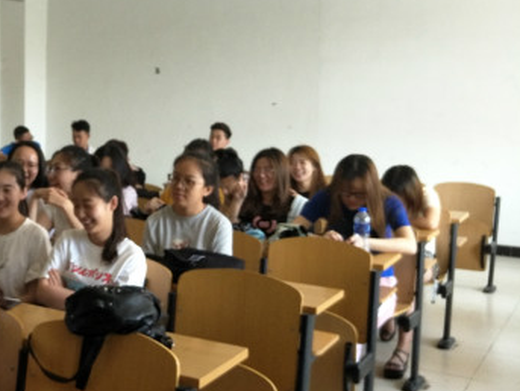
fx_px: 617
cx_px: 39
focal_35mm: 41
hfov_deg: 41.6
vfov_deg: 35.2
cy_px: 171
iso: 194
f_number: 2
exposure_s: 1/33.3
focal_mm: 3.79
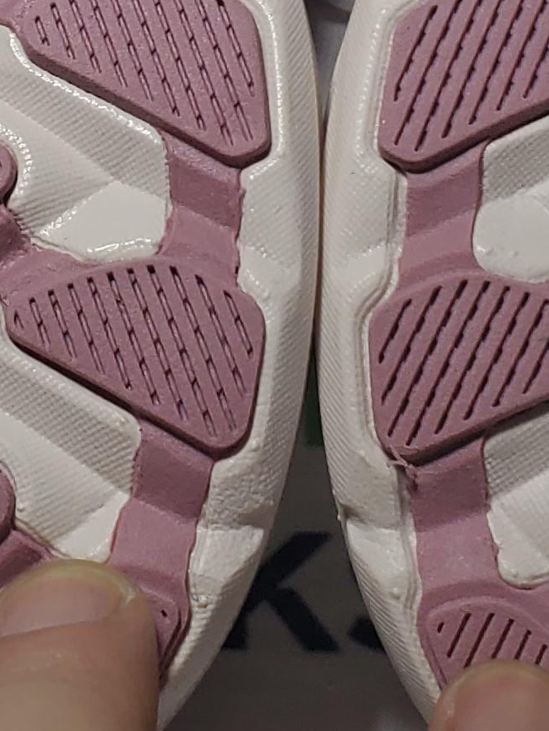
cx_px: 329
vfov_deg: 15.6
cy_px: -156
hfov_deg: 12.2
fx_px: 2557
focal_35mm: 121
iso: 50
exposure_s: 1/297
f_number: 2.4
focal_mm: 4.3
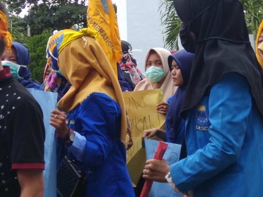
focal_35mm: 21
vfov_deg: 63.4
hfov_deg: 79.0
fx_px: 160
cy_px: 98
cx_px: 132
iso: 100
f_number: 2
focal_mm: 3.57
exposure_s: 1/273
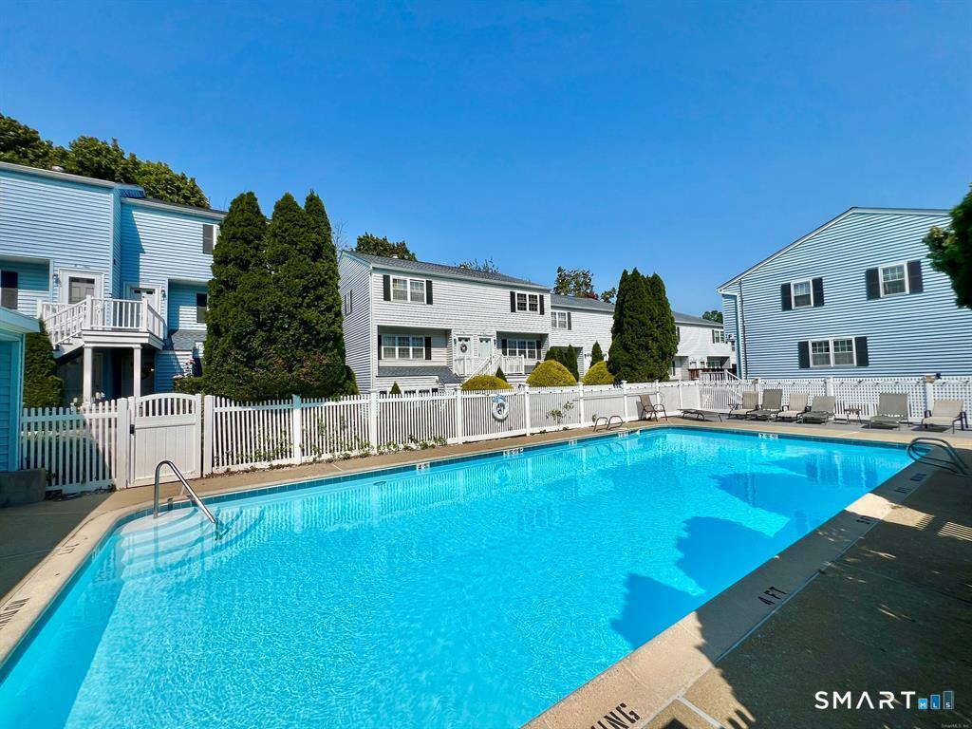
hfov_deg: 106.2
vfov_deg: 89.9
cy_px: 364
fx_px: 365
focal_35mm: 13
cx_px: 486
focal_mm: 1.57
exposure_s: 1/4587
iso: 40
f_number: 1.8
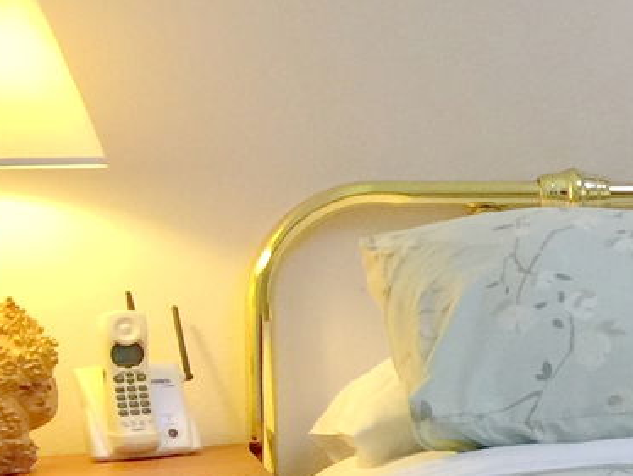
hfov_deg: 13.9
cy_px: 324
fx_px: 2269
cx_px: 1193
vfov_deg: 11.9
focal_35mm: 124
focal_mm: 4.15
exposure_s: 1/15
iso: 40
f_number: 2.2
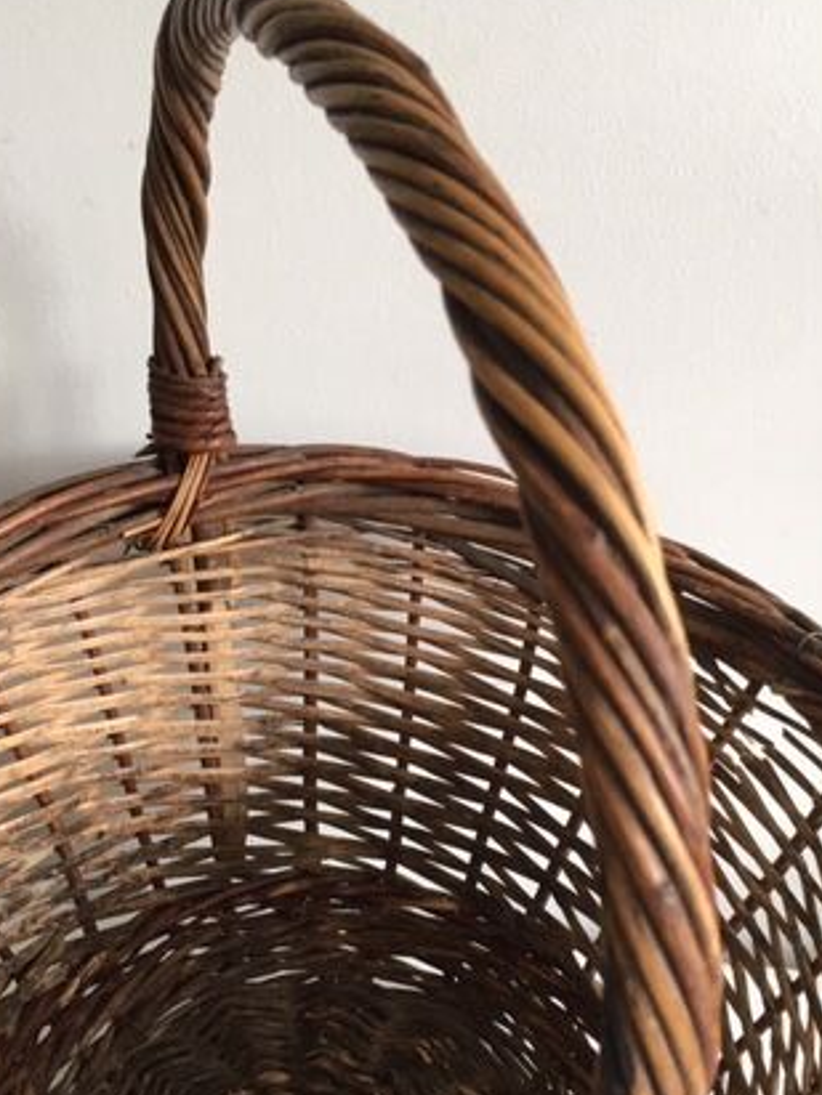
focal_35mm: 45
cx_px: 434
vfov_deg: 41.8
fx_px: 1425
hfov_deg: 32.2
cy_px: 686
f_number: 2.2
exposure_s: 1/33
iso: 32
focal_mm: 4.15
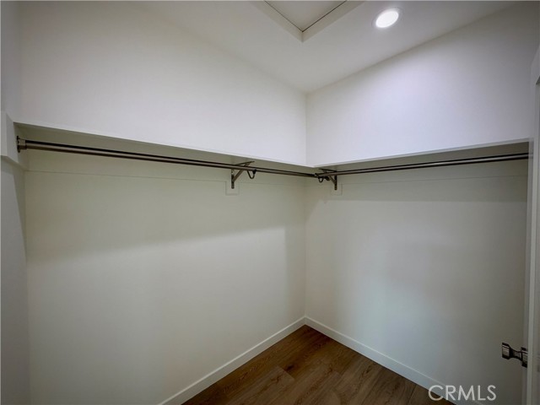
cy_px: 202
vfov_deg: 85.7
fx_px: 218
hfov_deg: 102.1
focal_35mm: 14
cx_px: 270
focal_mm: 2.22
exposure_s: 1/120
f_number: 2.2
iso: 100
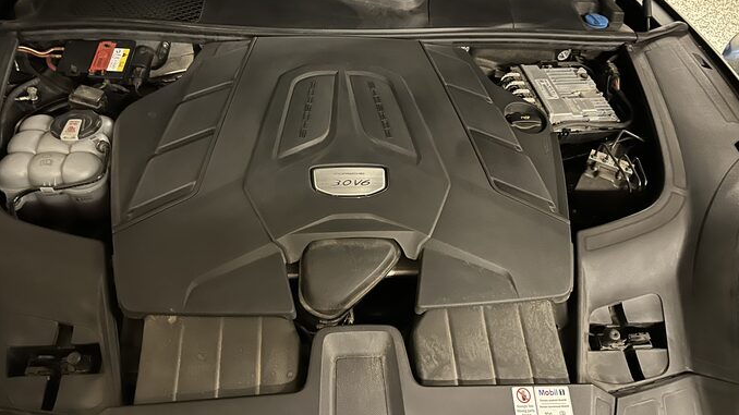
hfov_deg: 69.9
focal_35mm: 27
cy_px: 162
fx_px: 529
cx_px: 362
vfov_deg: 42.6
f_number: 1.78
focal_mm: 6.86
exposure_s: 1/20
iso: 1600
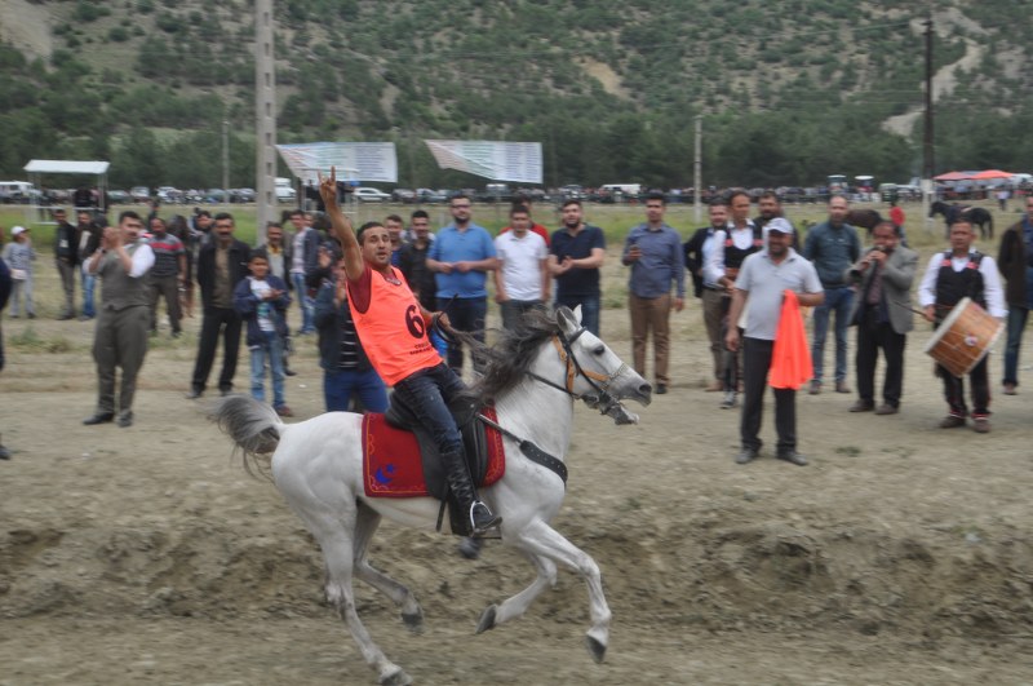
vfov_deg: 20.6
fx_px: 1891
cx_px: 516
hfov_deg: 30.6
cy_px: 343
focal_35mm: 66
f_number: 9
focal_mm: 44
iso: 200
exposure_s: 1/320
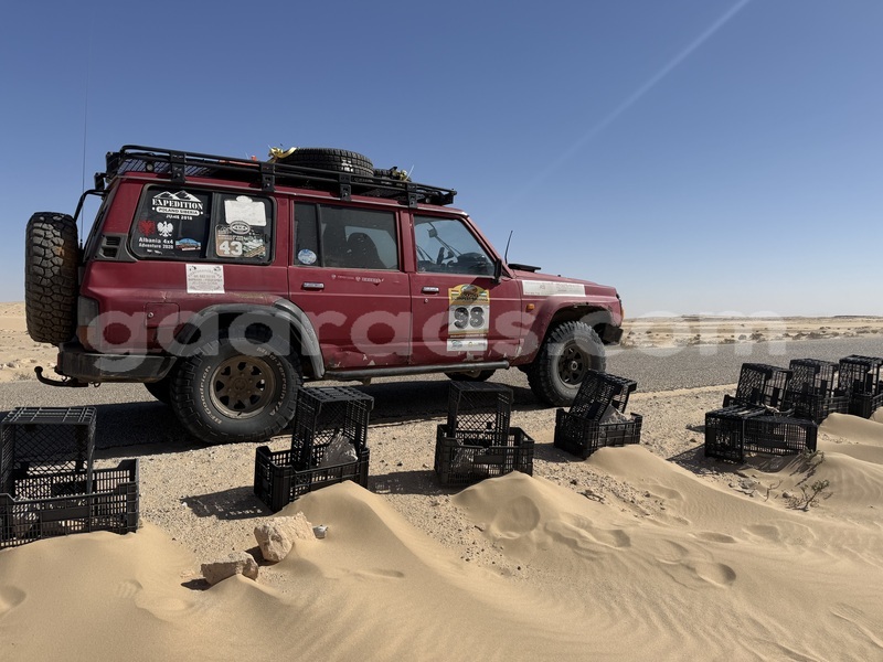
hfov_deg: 71.6
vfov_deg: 56.8
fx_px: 612
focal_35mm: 24
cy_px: 331
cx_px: 442
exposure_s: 1/9091
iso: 80
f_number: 1.78
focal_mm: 6.76
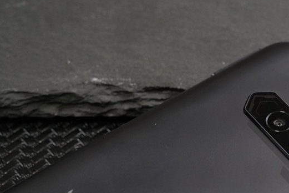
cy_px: 182
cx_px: 253
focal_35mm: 110
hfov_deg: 18.3
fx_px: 884
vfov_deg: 12.4
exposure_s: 1/80
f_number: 5.6
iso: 1600
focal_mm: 37.6
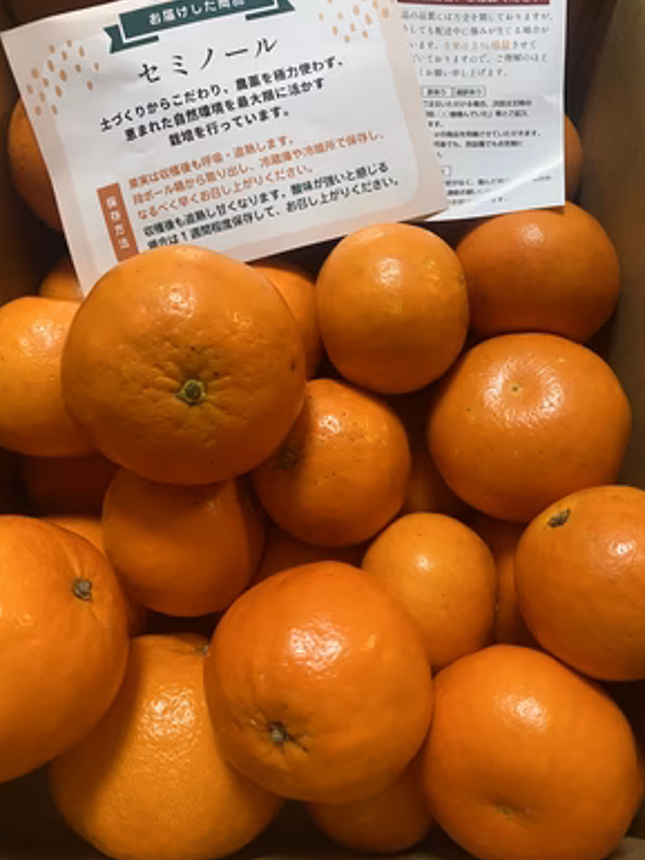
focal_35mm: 27
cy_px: 415
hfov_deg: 51.4
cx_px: 328
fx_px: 670
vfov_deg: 65.3
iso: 320
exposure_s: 1/50
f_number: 1.8
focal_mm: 4.25
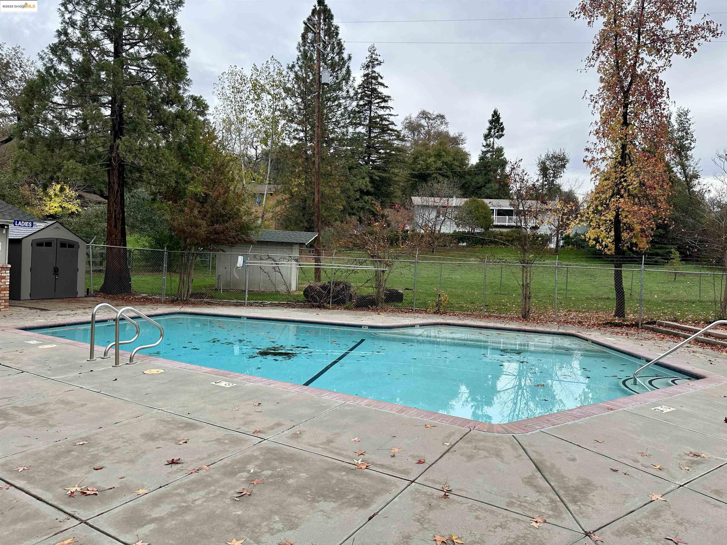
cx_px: 364
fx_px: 504
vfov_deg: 56.8
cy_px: 272
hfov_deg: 71.6
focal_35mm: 24
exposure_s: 1/2110
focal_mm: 6.86
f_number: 1.78
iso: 80
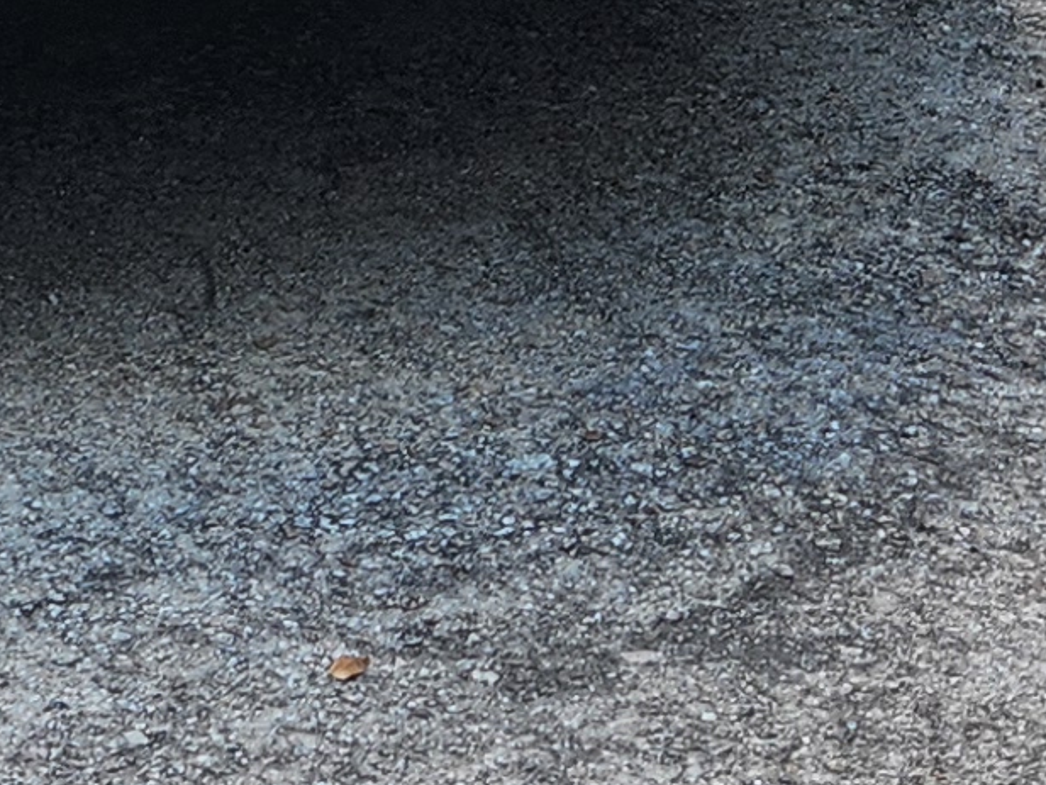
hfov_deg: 12.8
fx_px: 4503
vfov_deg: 9.3
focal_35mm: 149
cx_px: -364
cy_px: -834
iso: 20
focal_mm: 5.4
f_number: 1.8
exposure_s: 1/270
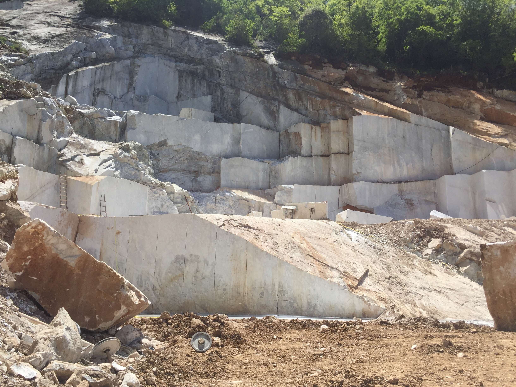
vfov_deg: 48.2
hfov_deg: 61.7
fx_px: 432
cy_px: 194
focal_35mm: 29
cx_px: 258
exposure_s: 1/2475
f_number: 2.2
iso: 32
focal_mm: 4.15
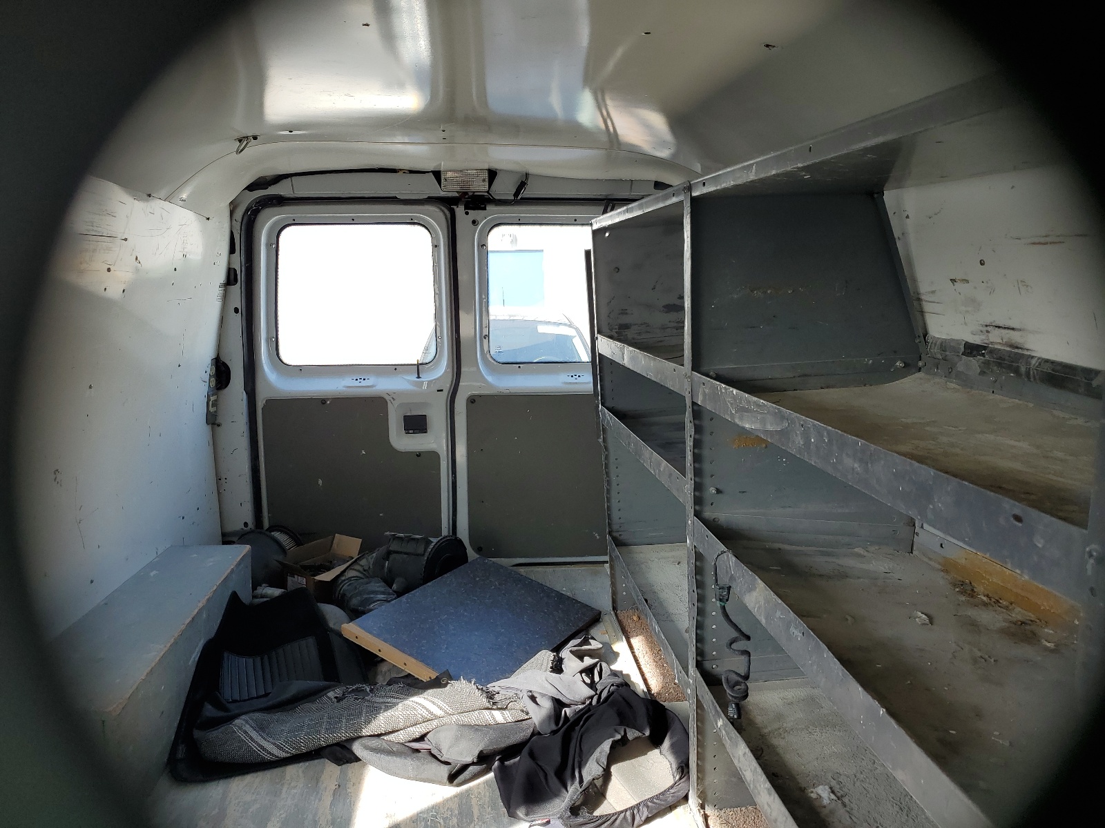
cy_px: 414
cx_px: 552
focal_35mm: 26
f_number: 1.5
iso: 50
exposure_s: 1/357
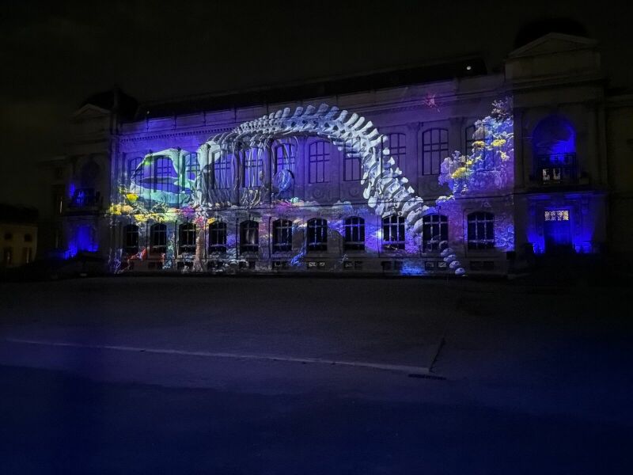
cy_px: 238
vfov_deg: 56.8
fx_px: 439
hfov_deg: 71.6
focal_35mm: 24
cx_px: 316
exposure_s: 1/60
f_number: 1.78
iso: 8000
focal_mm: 6.76
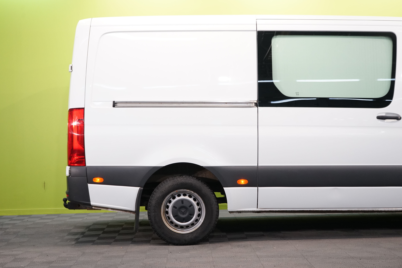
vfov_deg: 24.6
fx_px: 614
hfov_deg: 36.2
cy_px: 133
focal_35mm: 55
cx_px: 204
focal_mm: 54
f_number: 5.6
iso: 2000
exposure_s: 1/125
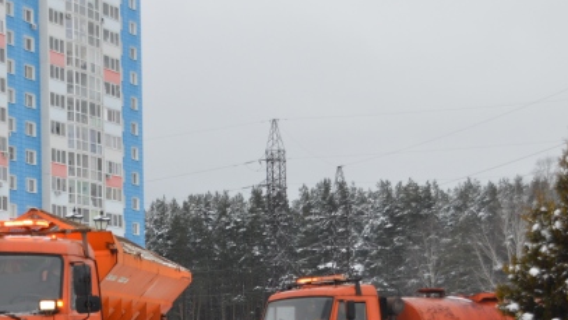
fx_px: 1295
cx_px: 221
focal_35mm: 86
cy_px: 316
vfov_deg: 13.9
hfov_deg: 24.7
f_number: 5.6
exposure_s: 1/125
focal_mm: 29
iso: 400
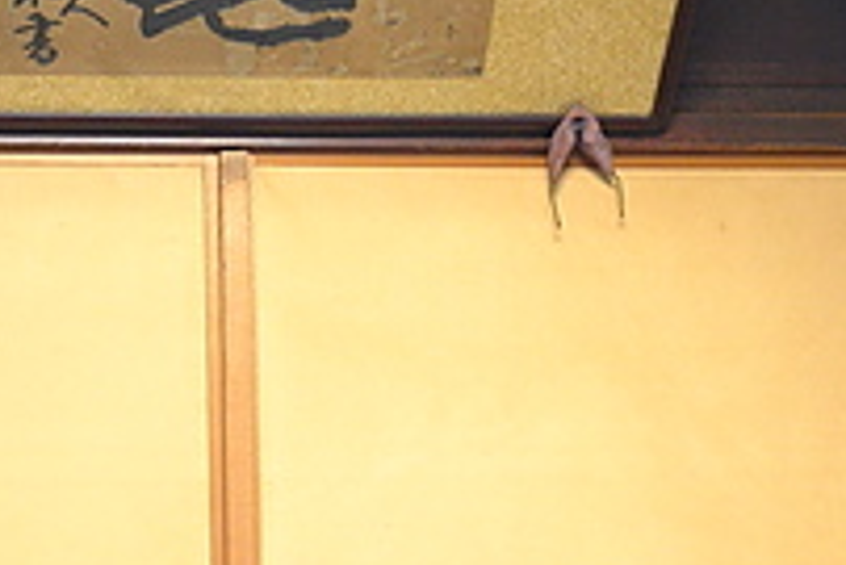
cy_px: -10
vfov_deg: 13.0
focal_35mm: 104
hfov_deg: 19.5
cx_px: 209
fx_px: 2446
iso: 1600
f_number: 2.8
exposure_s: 1/20
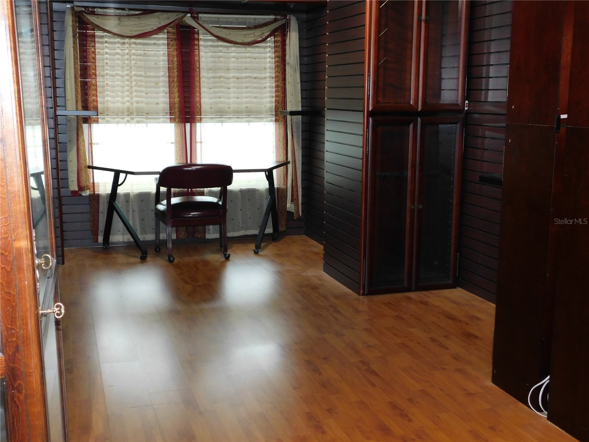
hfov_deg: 46.8
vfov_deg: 36.0
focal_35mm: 40
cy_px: 221
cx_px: 294
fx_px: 681
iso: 280
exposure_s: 1/30
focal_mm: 7.1
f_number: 3.6
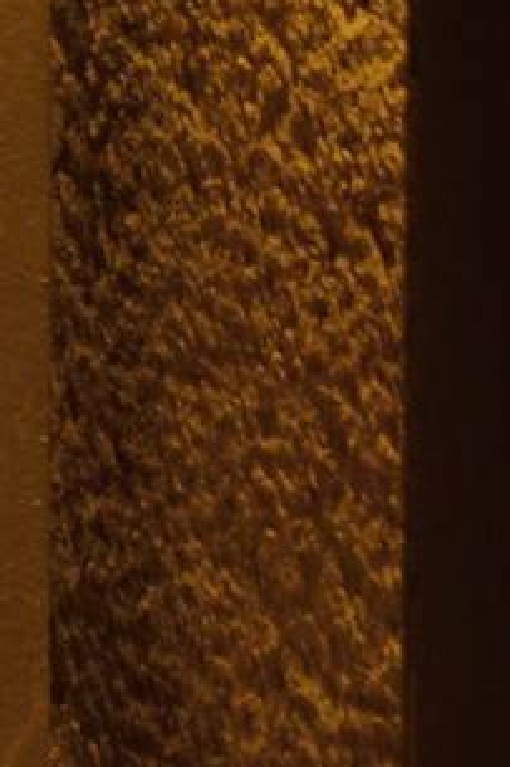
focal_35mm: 252
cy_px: -1187
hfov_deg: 5.3
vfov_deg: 7.5
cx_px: -651
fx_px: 5361
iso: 1600
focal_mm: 48
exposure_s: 1/4
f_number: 6.3
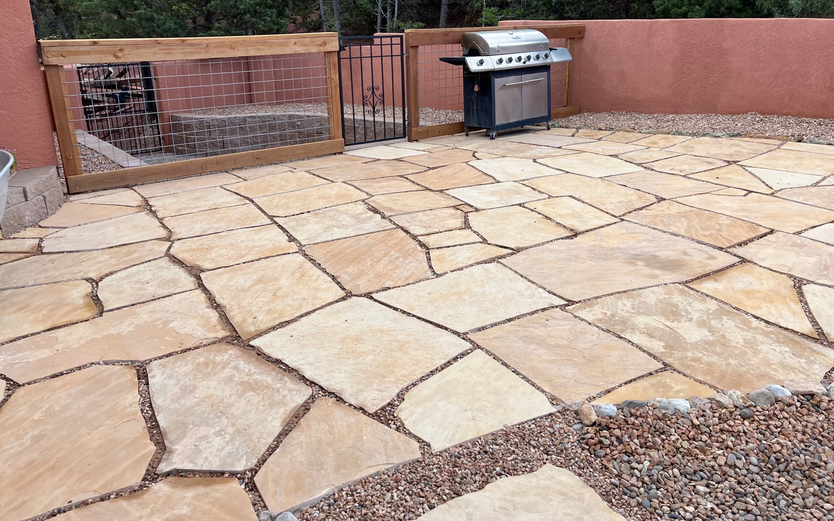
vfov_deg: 44.3
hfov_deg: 66.5
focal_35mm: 28
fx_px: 636
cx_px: 423
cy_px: 212
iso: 50
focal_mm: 5.1
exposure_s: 1/1036
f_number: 1.6
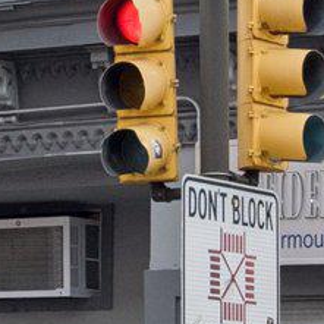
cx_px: 101
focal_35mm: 205
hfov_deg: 8.5
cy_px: -89
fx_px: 2171
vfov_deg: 8.4
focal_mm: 17.4
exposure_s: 1/180
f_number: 8
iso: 250
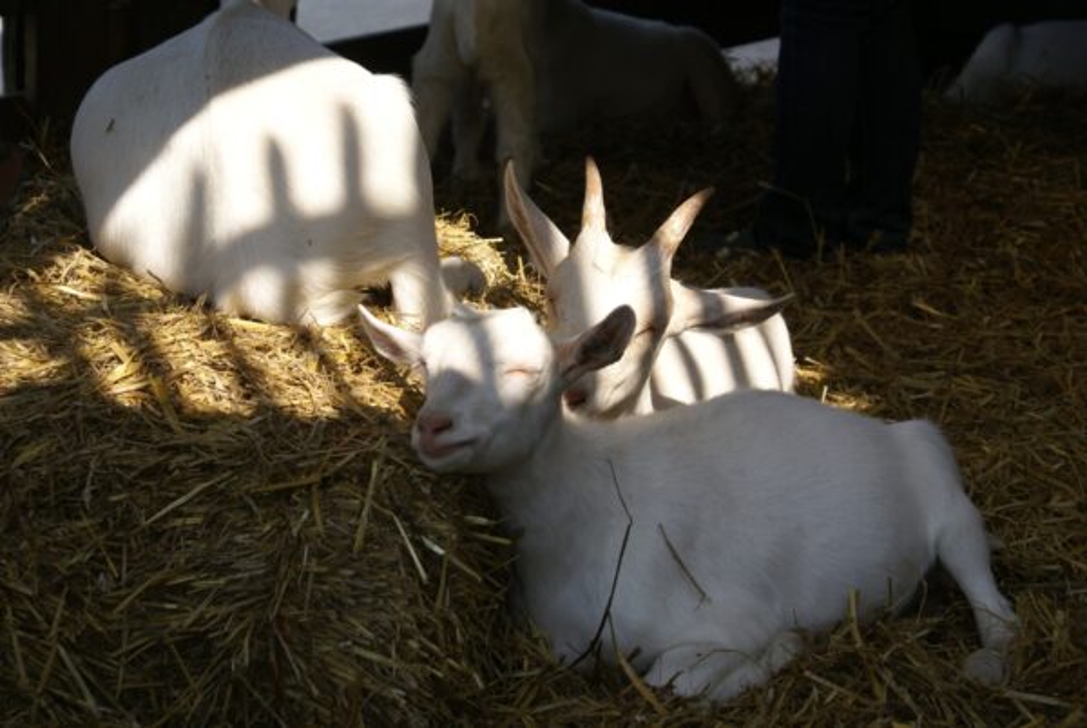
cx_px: 544
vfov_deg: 13.1
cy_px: 364
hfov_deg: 19.4
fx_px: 3175
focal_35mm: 105
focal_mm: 70
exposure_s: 1/160
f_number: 7.1
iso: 100
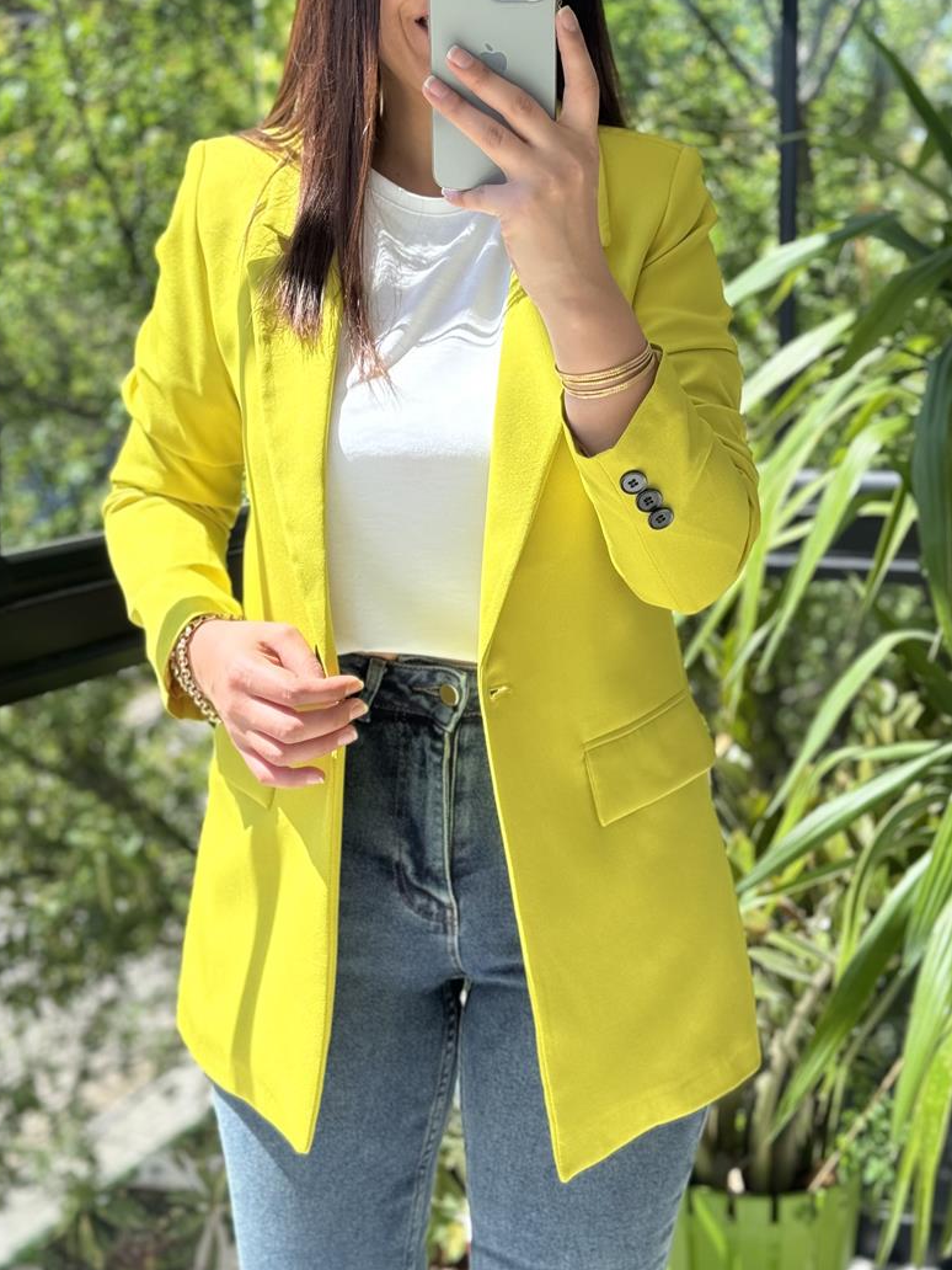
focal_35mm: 62
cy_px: 476
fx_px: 2273
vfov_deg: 31.1
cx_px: 506
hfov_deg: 23.6
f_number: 1.78
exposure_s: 1/404
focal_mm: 6.76
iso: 64
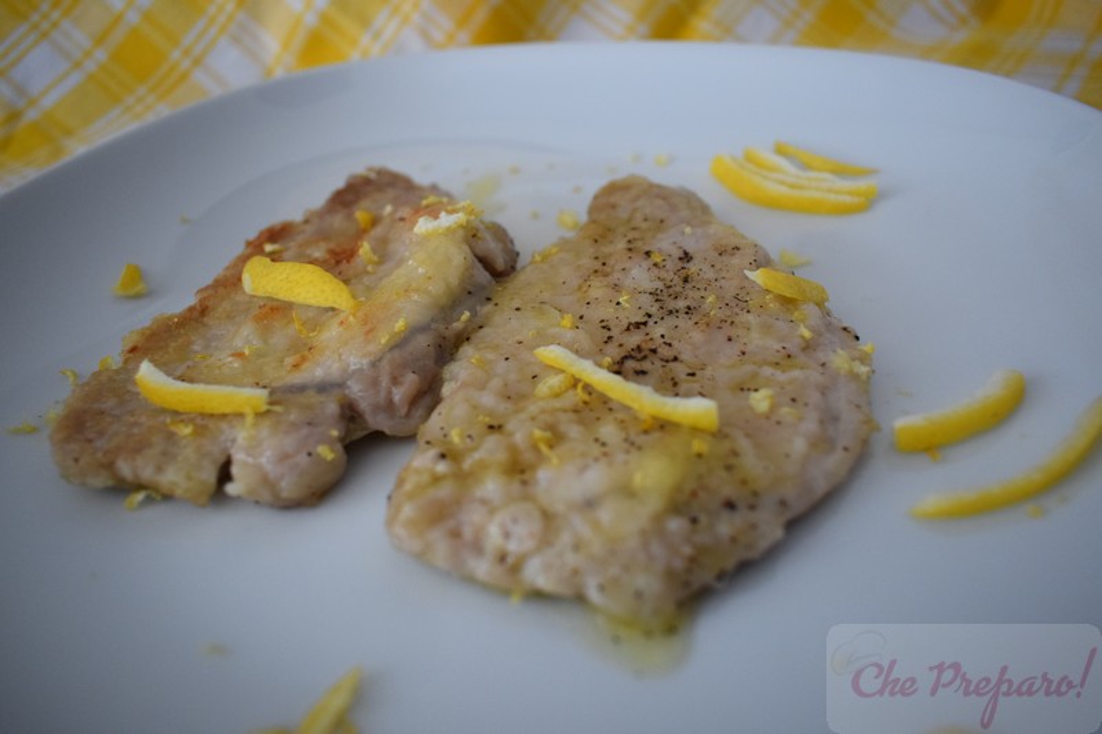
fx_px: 826
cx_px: 551
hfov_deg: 67.4
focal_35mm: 27
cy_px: 367
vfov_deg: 47.9
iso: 1800
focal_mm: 18
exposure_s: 1/125
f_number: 4
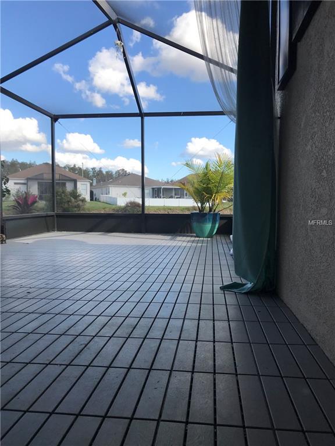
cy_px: 223
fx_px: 361
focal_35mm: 28
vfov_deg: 63.4
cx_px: 168
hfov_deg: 49.7
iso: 20
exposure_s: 1/812
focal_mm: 3.99
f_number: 1.8
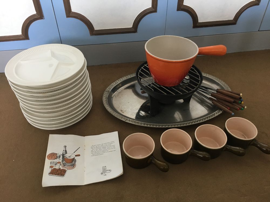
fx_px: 226
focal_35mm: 29
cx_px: 135
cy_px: 101
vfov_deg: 48.2
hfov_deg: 61.7
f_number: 2.2
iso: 125
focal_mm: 4.15
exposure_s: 1/33
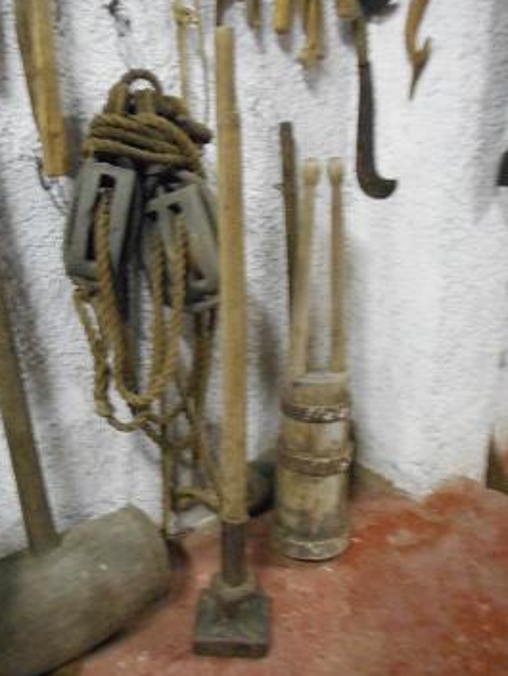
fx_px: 606
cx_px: 225
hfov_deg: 45.4
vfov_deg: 58.3
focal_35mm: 31
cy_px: 347
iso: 800
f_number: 3.7
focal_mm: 4.5
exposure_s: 1/6
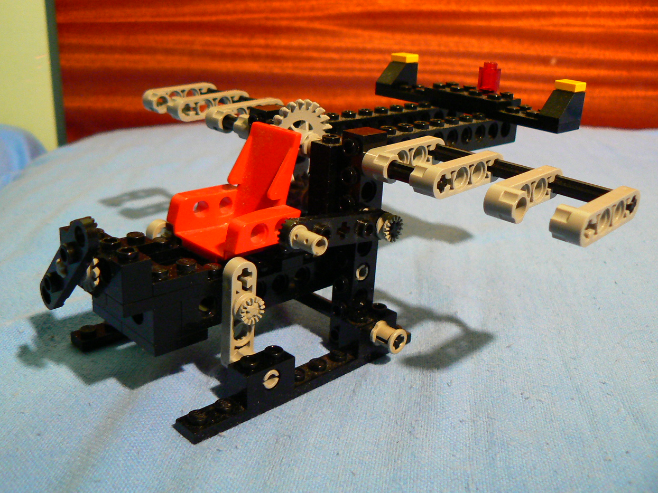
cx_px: 320
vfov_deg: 38.7
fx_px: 703
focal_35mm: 37
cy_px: 244
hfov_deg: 50.1
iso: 200
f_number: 2.8
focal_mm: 6
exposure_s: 1/6
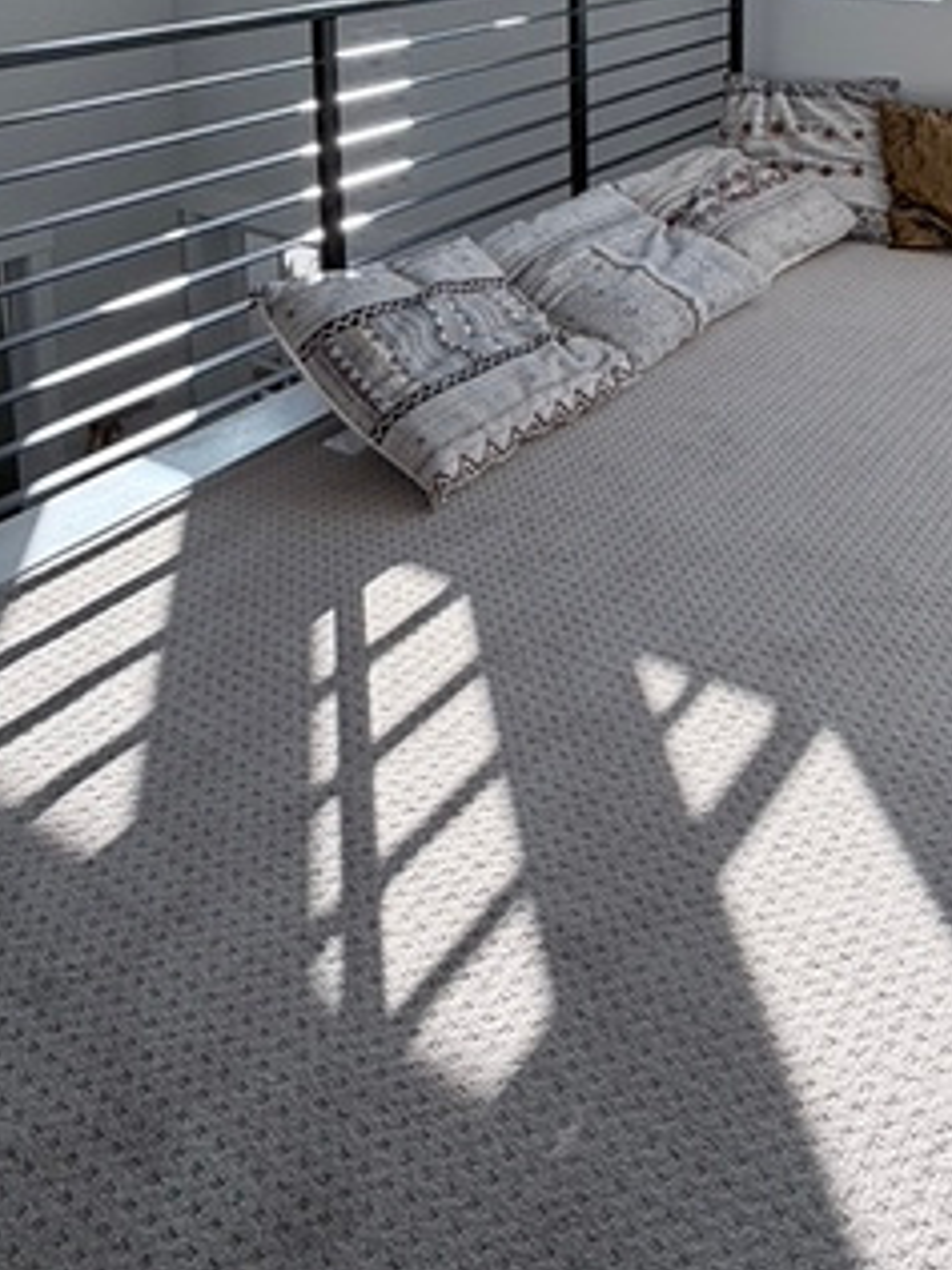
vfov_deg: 46.5
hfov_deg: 39.3
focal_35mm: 34
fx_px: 1247
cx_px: 823
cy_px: 44
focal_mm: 2.22
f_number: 2.2
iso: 64
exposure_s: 1/502
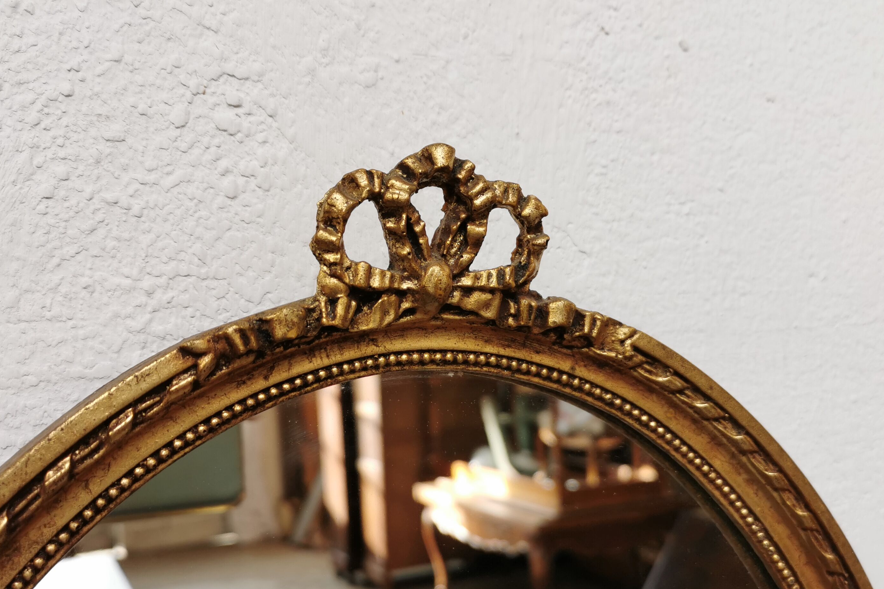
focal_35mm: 37
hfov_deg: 51.9
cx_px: 433
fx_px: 908
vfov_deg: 35.9
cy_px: 330
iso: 50
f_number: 1.8
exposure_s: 1/142
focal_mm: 5.58
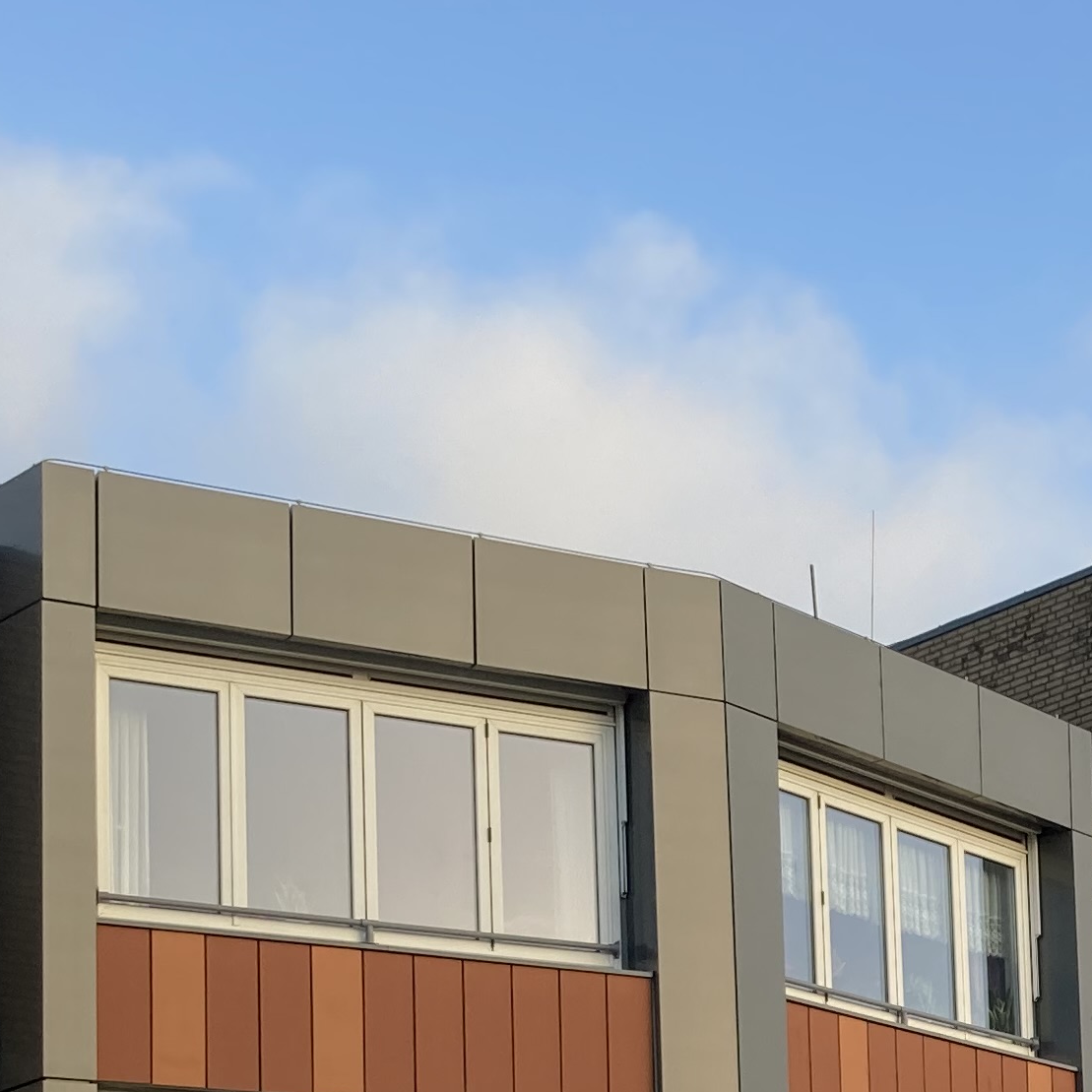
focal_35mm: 90
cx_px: 1248
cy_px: 1359
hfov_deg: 18.5
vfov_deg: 18.2
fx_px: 3212
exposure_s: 1/333
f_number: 1.8
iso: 20
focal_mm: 3.99
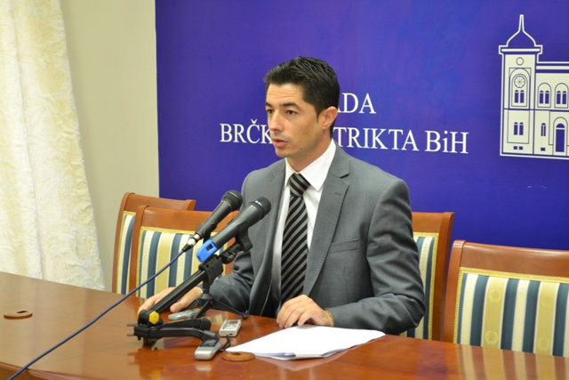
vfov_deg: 18.9
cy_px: 190
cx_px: 284
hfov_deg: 28.1
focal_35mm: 72
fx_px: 1138
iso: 1400
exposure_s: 1/30
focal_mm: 48
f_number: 5.3
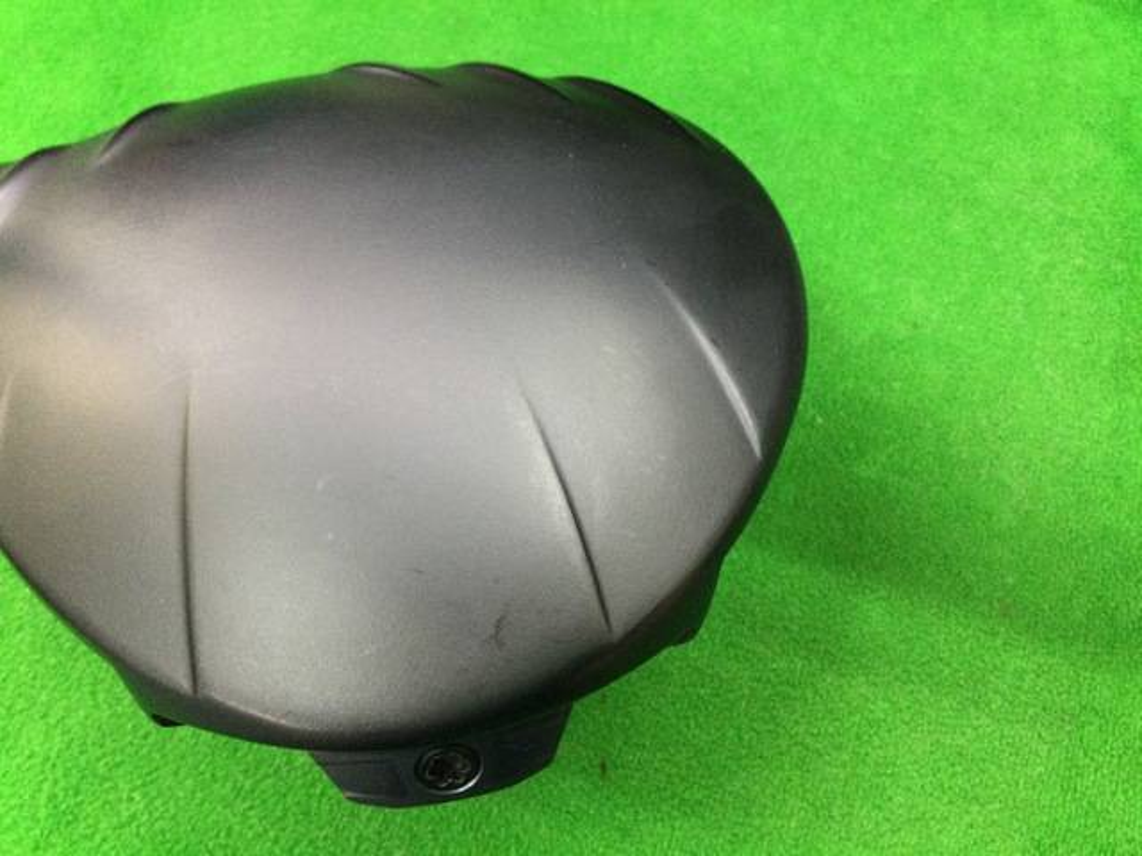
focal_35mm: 31
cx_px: 571
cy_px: 428
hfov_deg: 58.4
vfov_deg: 45.4
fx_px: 1023
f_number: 2.4
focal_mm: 3.3
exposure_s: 1/17
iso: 200
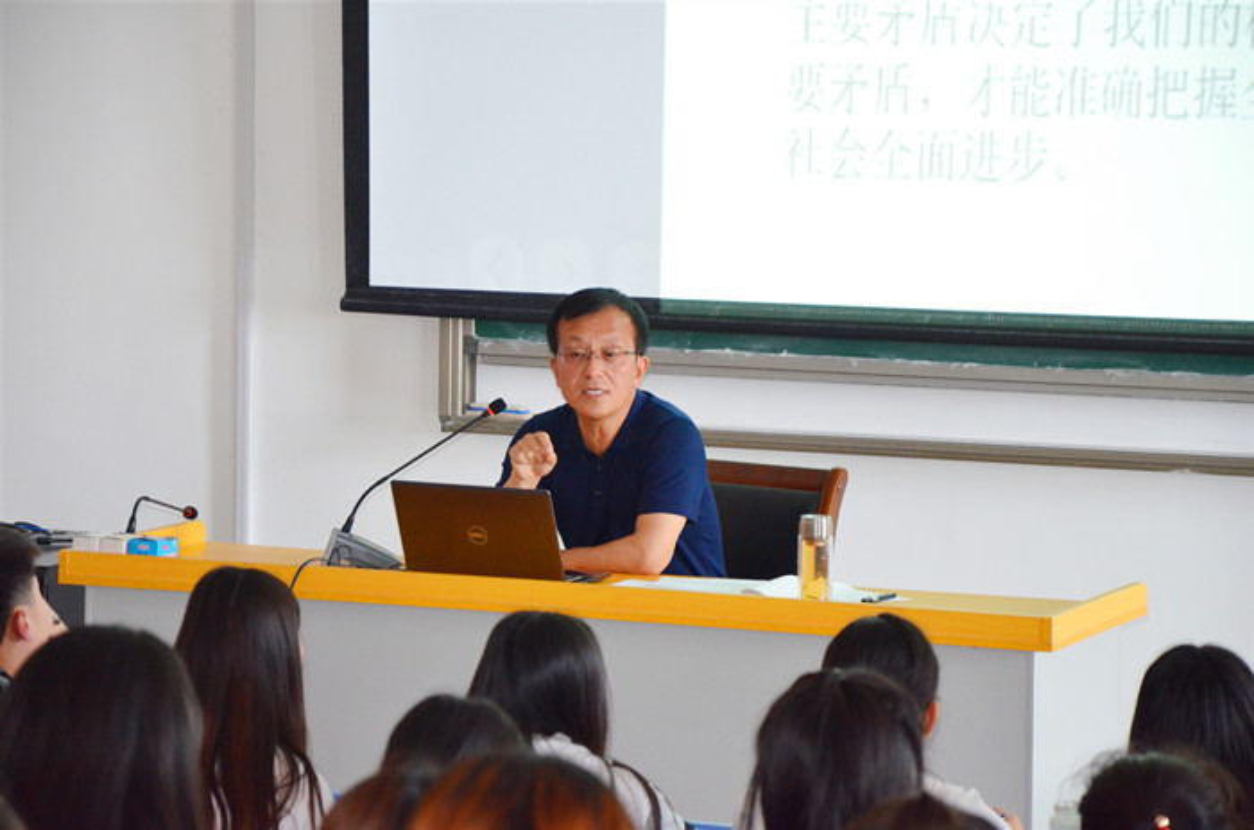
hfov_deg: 13.1
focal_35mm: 158
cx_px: 627
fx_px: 5473
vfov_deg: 8.7
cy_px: 415
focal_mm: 105
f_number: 6.7
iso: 2200
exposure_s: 1/60
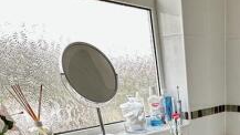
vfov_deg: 22.0
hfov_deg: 45.0
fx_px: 261
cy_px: 221
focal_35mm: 41
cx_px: 215
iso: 125
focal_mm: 2.22
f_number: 2.2
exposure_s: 1/100
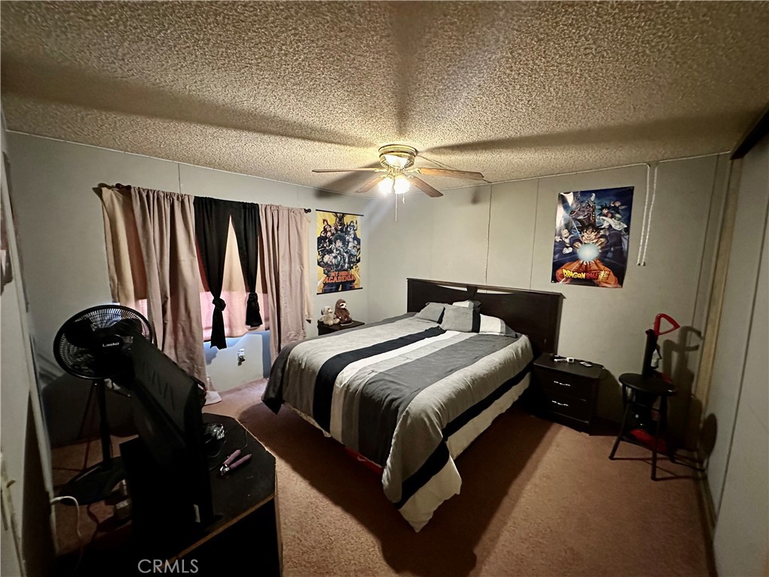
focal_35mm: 14
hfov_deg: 102.1
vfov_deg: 85.7
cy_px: 288
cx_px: 384
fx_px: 311
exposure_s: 1/40
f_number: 2.2
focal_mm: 2.22
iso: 1000
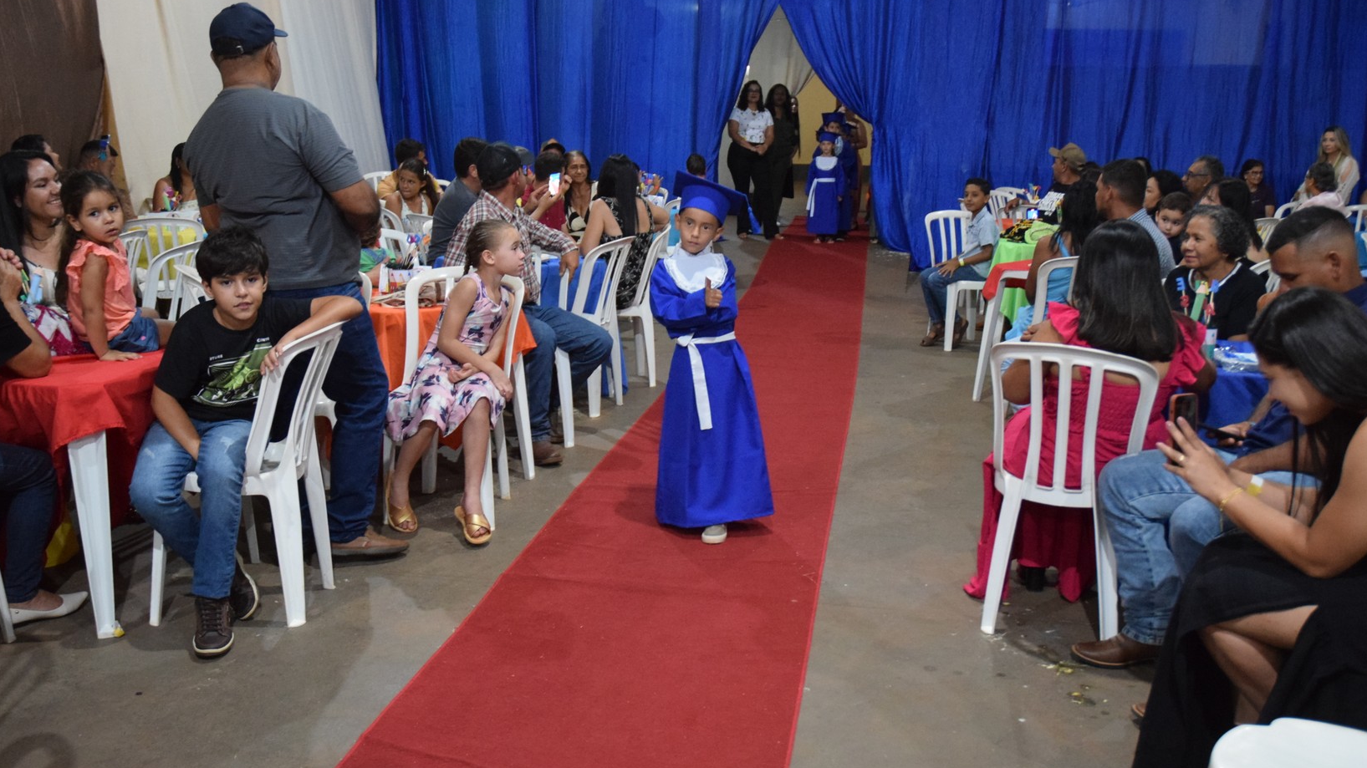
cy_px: 408
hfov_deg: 52.8
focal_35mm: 38
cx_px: 686
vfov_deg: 31.2
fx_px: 1377
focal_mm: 24
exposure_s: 1/60
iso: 3600
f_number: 3.8
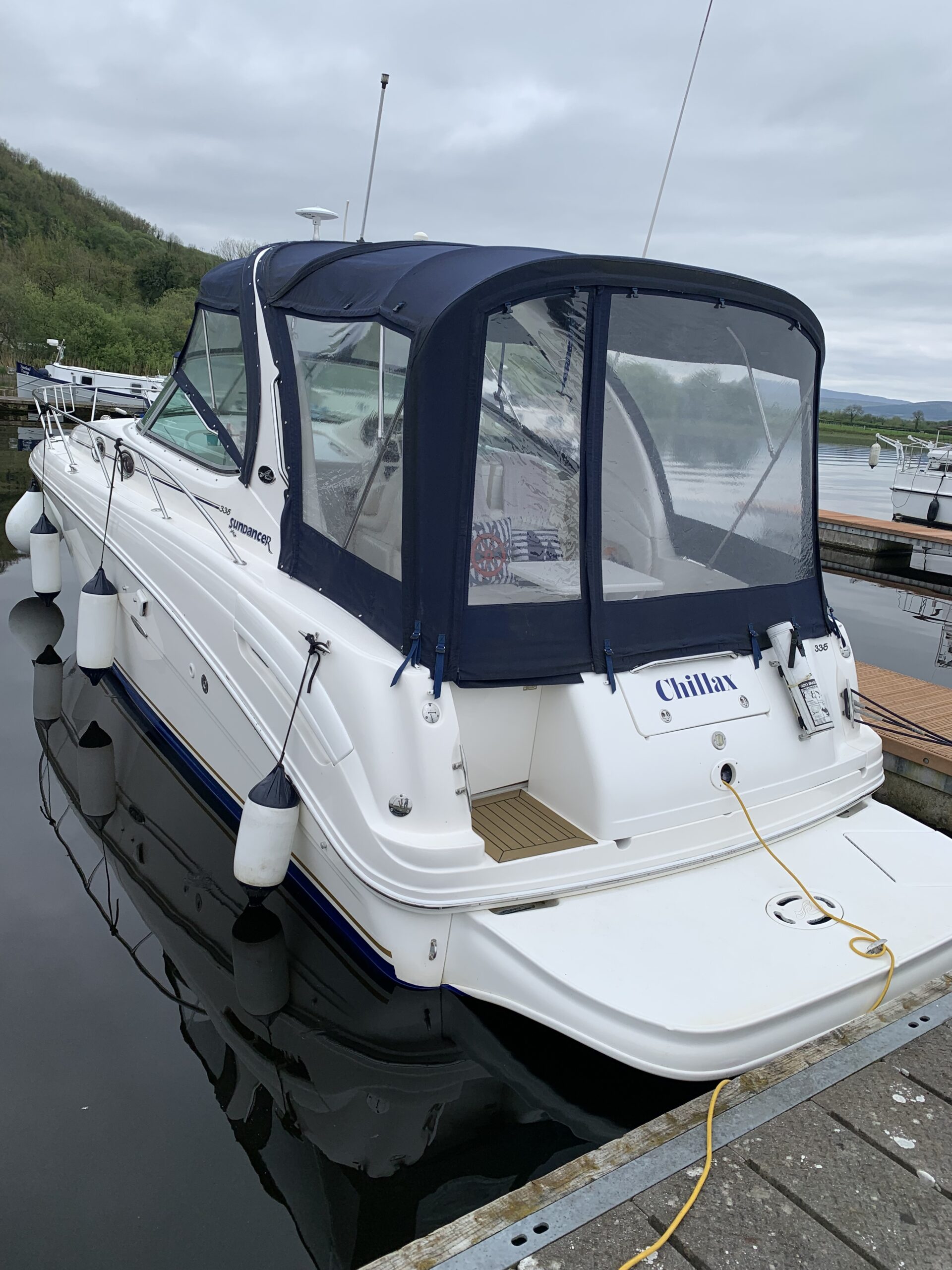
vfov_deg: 67.3
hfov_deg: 53.1
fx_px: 953
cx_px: 476
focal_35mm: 26
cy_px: 635
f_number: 1.8
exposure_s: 1/1585
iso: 25
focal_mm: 4.25
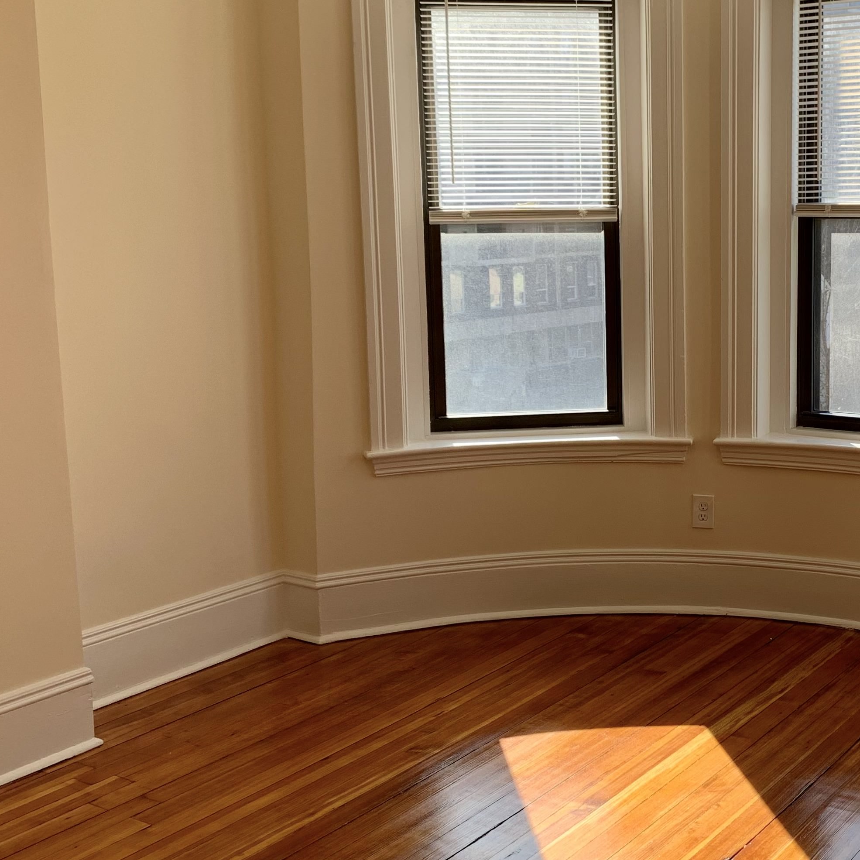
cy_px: 379
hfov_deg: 35.1
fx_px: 1321
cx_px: 667
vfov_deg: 36.0
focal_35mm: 47
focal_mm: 4.25
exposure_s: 1/239
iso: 25
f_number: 1.8
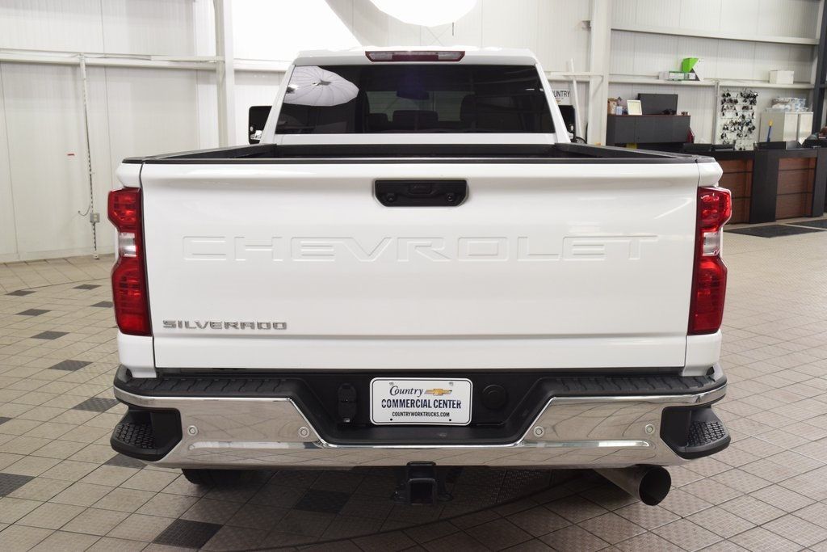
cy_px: 276
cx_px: 414
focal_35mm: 38
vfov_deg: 35.5
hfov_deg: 51.3
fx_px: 862
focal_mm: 25
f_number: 8
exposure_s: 1/60
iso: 1250
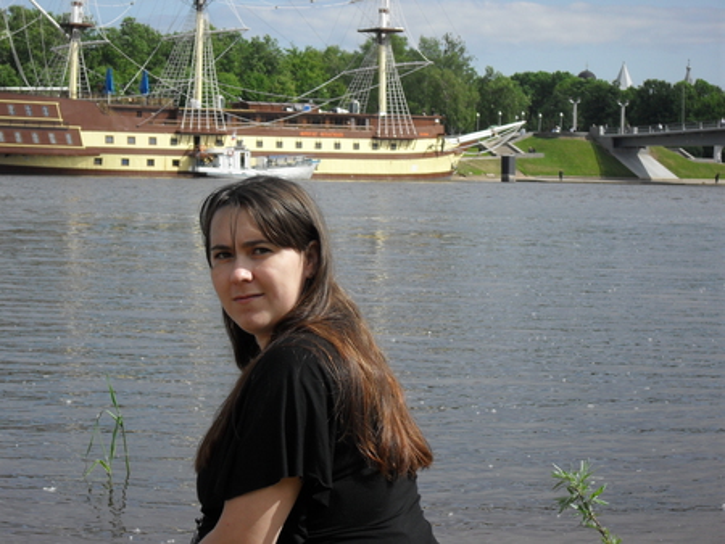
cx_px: 362
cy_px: 272
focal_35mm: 89
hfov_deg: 22.0
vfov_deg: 16.6
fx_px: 1865
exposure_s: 1/350
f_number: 5.5
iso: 100
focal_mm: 15.7
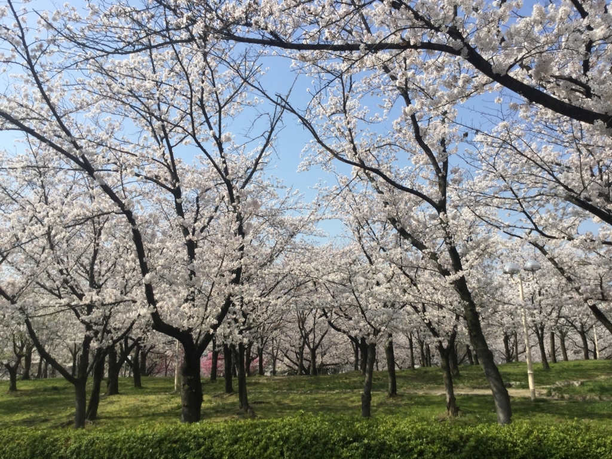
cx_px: 306
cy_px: 230
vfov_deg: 45.4
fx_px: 548
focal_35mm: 31
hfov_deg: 58.4
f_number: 2.4
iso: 25
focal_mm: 3.3
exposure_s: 1/1335
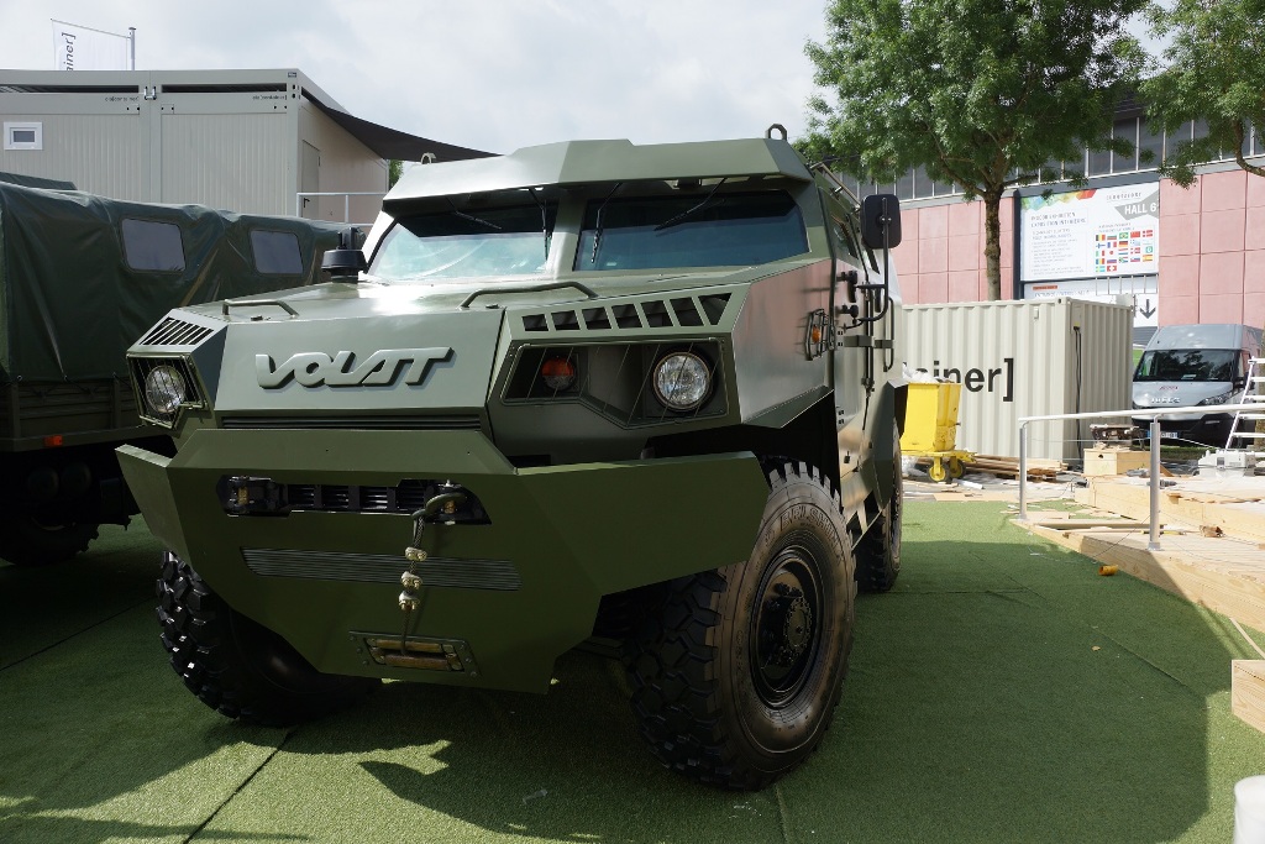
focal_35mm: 33
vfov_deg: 40.0
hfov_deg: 57.2
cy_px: 422
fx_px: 1160
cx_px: 632
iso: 100
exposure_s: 1/320
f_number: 8
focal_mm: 22
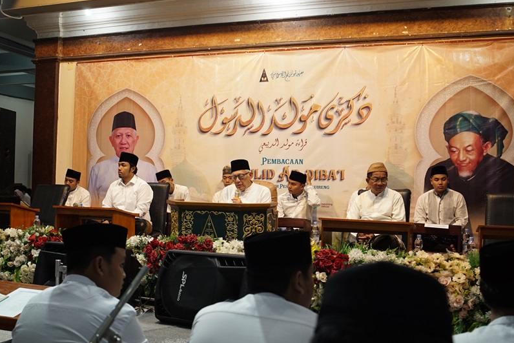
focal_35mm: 36
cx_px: 255
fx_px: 514
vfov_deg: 36.9
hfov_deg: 53.1
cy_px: 171
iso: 1000
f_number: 5.6
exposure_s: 1/100
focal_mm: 35
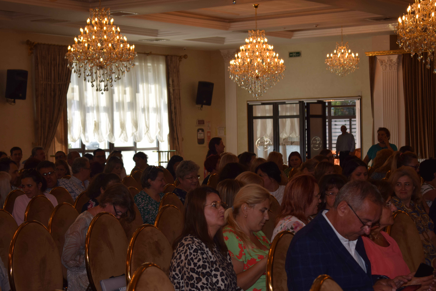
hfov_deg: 24.6
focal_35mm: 82
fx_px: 999
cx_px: 218
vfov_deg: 16.6
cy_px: 146
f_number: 5.6
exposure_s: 1/125
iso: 160
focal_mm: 55
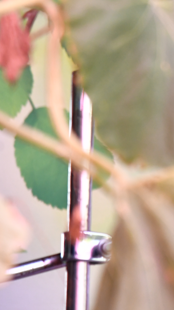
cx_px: 418
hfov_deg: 3.5
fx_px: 2822
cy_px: 30
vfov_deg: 6.3
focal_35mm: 344
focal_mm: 120
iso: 1000
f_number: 5
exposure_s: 1/320
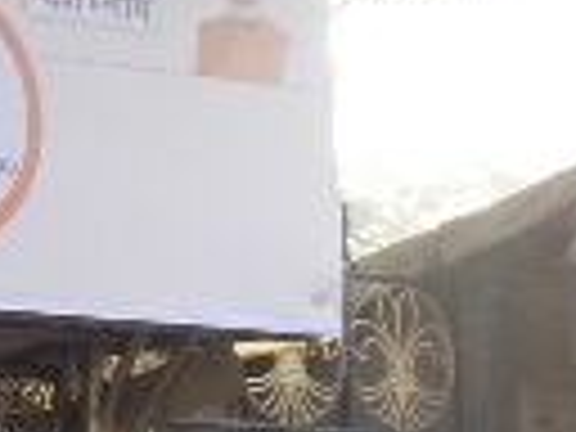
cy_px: 274
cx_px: -734
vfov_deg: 7.9
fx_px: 3112
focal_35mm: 187
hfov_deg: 9.6
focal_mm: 4.1
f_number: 3.3
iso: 125
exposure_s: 1/160
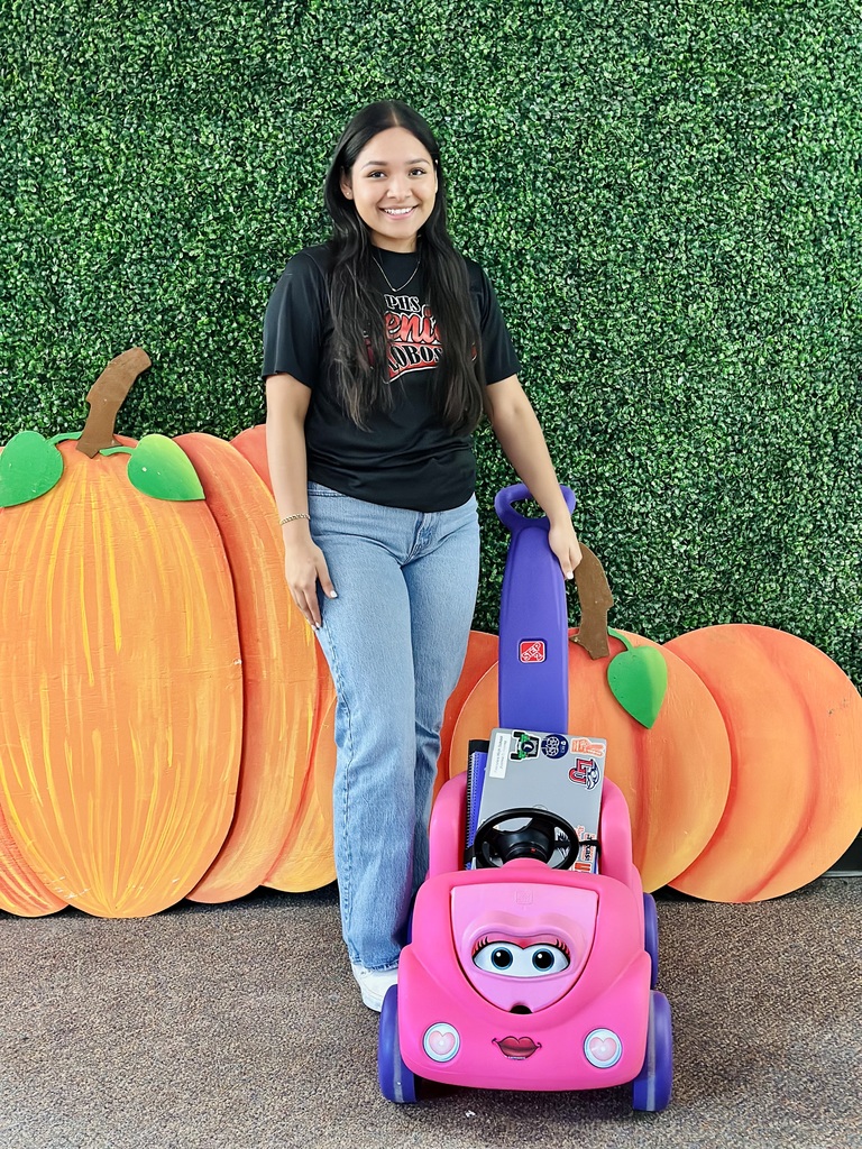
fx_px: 1594
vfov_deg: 39.7
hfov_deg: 30.3
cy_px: 574
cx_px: 431
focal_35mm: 48
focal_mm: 6.86
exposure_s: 1/40
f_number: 1.78
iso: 640
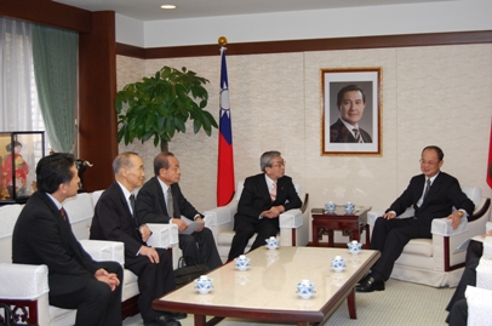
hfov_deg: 39.0
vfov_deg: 26.4
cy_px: 163
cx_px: 246
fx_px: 696
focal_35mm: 51
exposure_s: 1/60
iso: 400
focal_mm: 34
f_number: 4.5
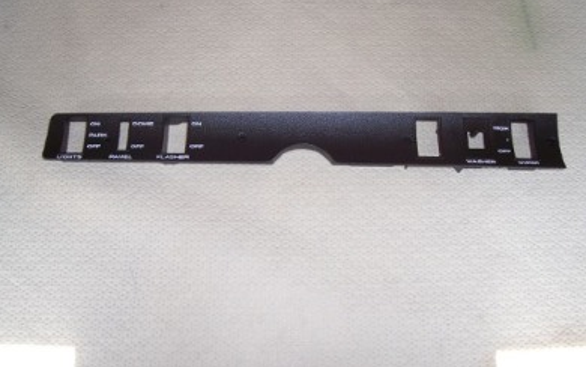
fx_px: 591
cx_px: 288
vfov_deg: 34.3
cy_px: 144
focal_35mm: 37
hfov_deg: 52.7
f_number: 2.7
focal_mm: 5.6
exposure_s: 1/60
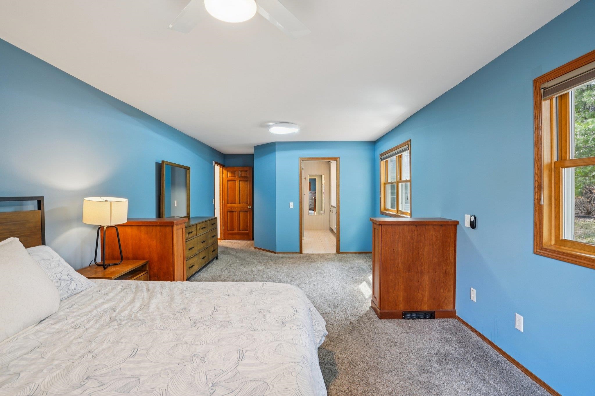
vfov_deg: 73.7
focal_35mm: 16
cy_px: 198
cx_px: 298
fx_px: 264
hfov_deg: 96.7
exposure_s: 1/8
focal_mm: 16
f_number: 8
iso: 320
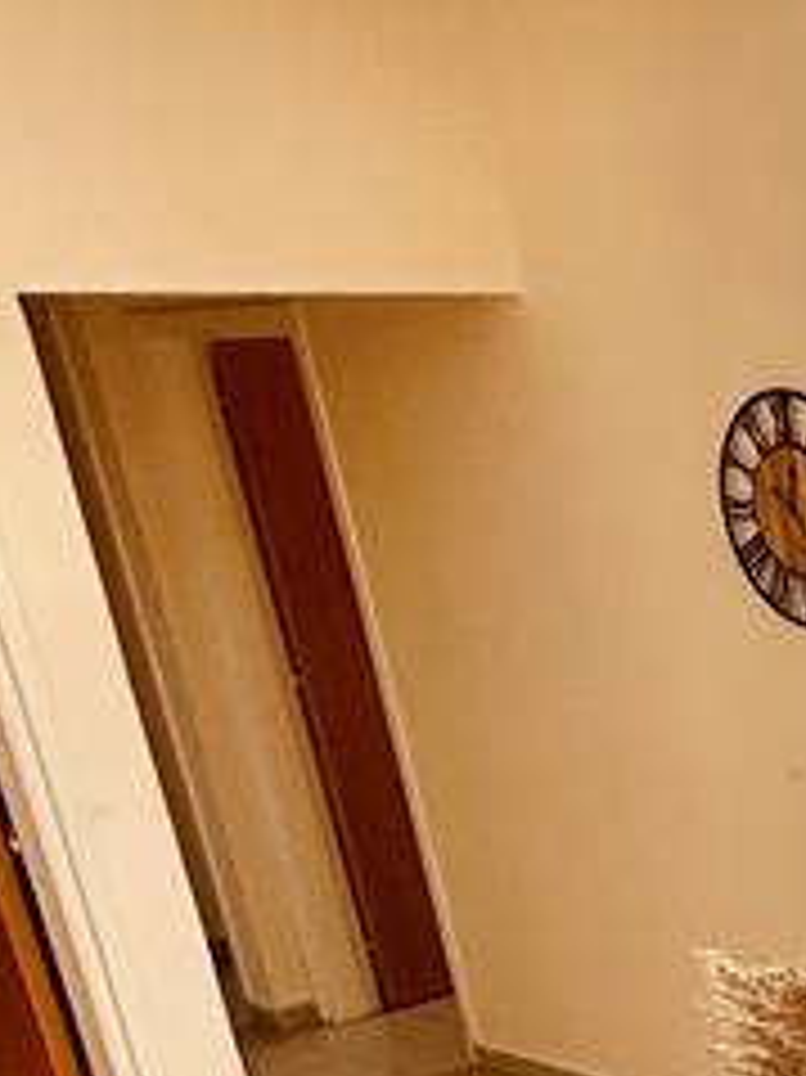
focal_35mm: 60
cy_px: 968
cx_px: 1644
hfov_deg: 17.2
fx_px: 1864
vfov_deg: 30.8
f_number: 2.2
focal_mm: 2.22
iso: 40
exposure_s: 1/260
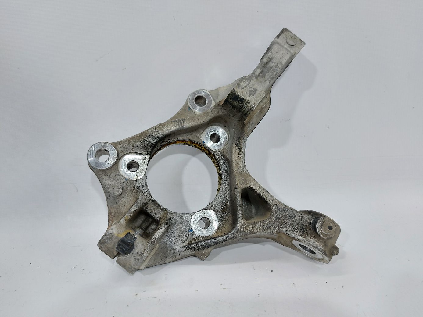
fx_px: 293
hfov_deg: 71.6
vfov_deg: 56.8
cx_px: 212
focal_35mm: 24
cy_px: 158
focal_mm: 5.23
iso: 80
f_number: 1.8
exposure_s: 1/50
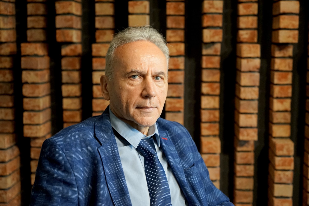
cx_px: 154
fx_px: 438
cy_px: 103
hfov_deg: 38.9
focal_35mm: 51
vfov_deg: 26.5
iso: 2500
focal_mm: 51
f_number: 4
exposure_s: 1/160
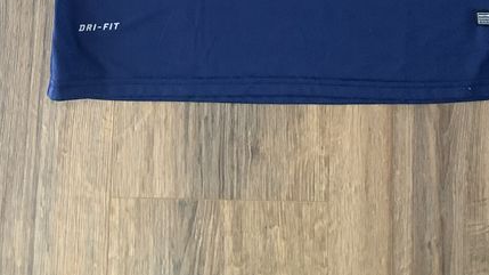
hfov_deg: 31.8
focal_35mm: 66
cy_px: -251
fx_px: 856
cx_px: 295
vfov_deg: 15.2
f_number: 1.8
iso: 640
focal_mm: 4.25
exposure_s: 1/30
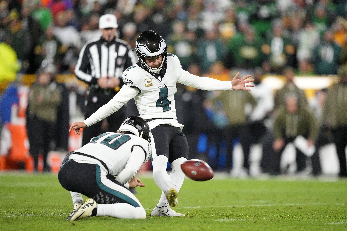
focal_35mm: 400
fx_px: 3855
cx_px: 174
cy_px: 116
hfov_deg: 5.2
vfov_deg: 3.4
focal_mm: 400
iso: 4000
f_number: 2.8
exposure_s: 1/2000
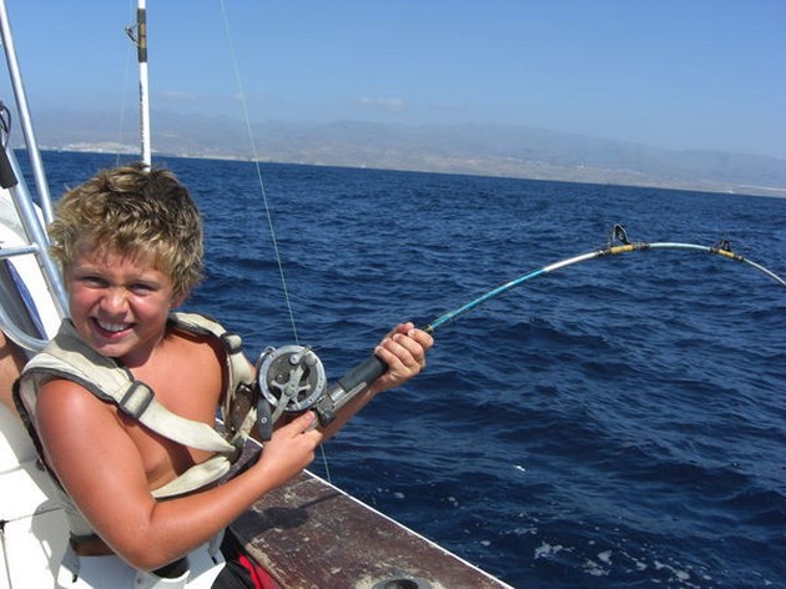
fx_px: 863
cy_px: 294
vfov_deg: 37.7
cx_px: 393
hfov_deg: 49.0
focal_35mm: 38
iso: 80
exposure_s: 1/250
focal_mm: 7.9
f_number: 8
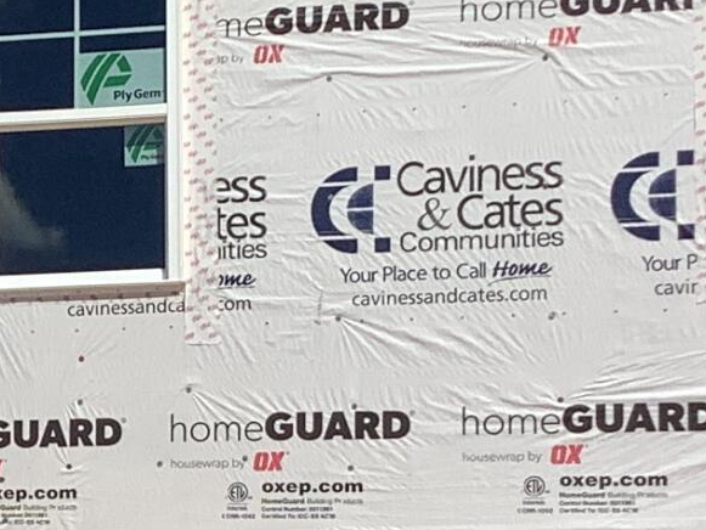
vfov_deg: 9.2
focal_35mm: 160
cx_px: -220
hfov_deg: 12.0
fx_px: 3264
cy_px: 547
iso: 25
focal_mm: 3.3
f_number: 2.4
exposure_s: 1/3135
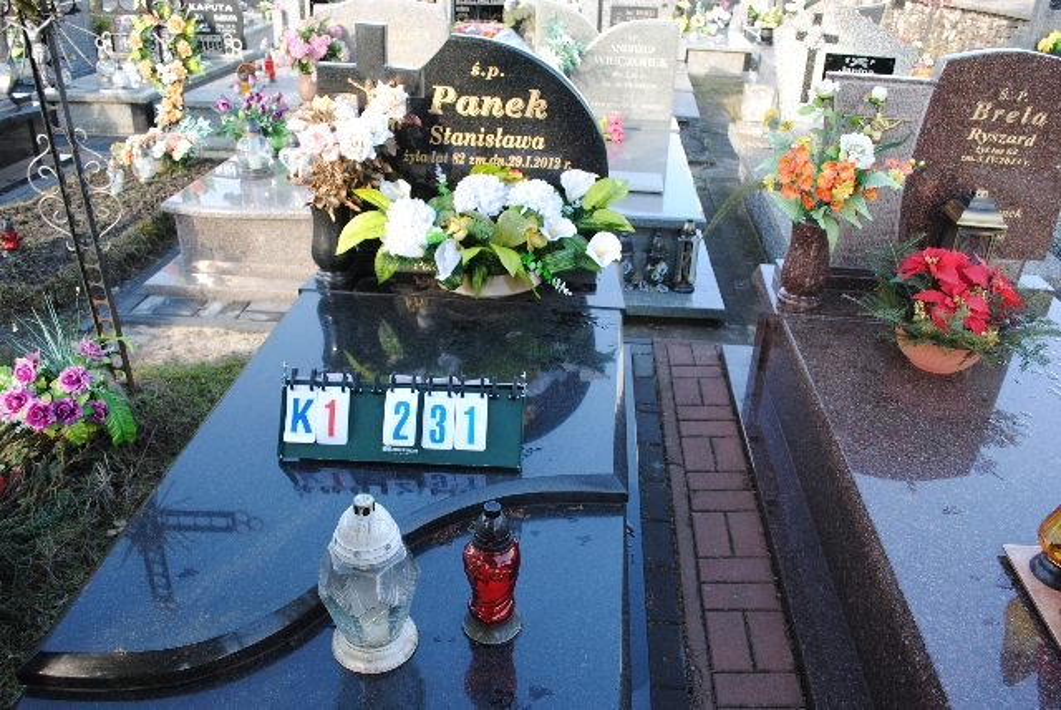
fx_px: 796
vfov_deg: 48.0
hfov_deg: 67.3
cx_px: 530
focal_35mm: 27
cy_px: 355
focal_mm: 18
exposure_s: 1/125
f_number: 5.6
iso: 200
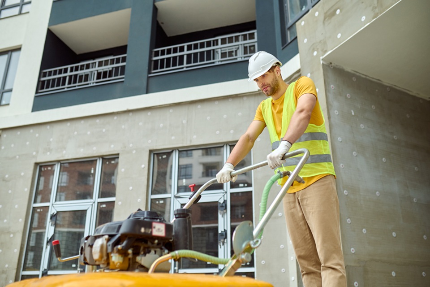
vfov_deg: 37.9
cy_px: 144
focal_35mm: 35
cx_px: 215
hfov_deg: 54.4
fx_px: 418
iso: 500
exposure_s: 1/800
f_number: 2.5
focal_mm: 35
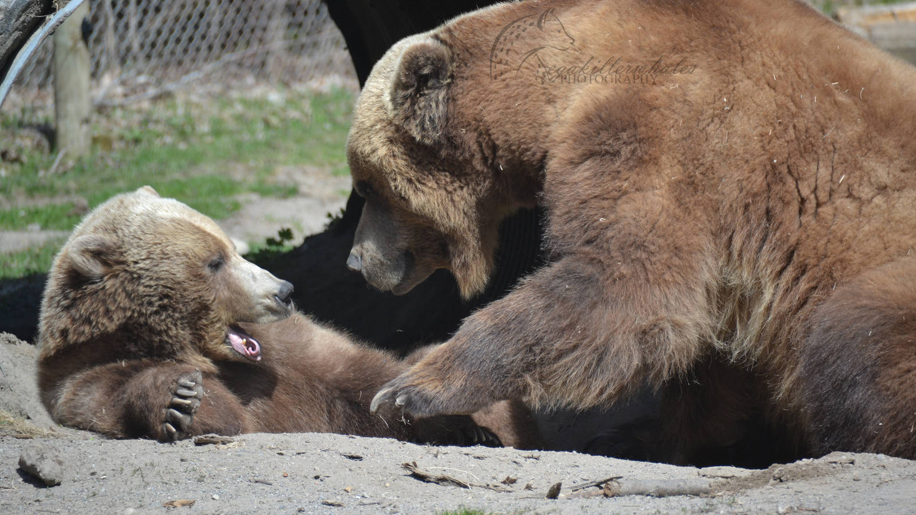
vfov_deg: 2.6
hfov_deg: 4.6
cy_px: 209
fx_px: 11488
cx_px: 459
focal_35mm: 473
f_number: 5.6
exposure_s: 1/640
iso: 400
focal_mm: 300
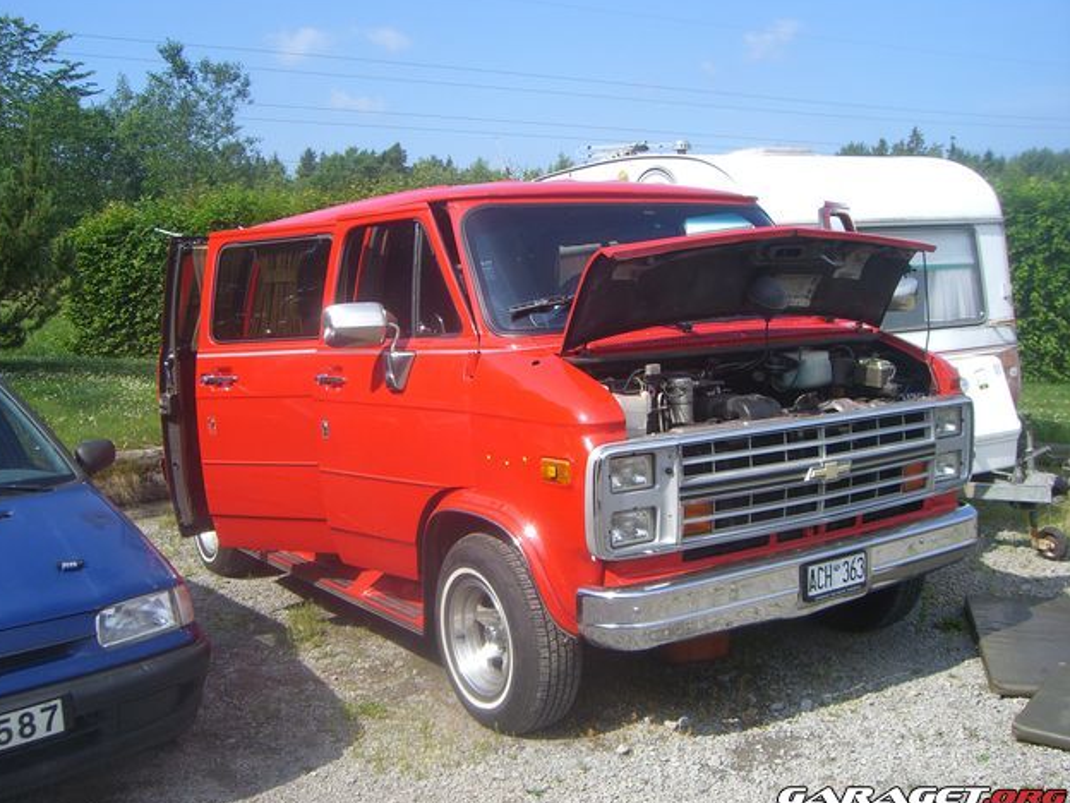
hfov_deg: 47.9
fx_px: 1206
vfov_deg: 36.8
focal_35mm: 39
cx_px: 523
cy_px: 402
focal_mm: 6.2
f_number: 4.3
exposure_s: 1/400
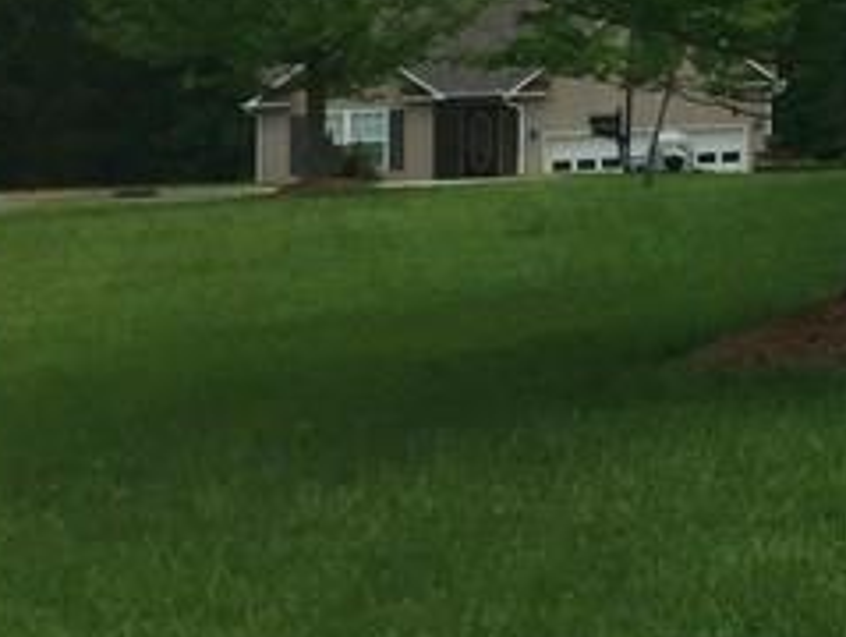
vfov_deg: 11.6
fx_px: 3035
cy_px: -251
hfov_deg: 13.9
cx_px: 1593
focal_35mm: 124
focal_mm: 4.15
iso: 32
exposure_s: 1/2639
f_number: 2.2
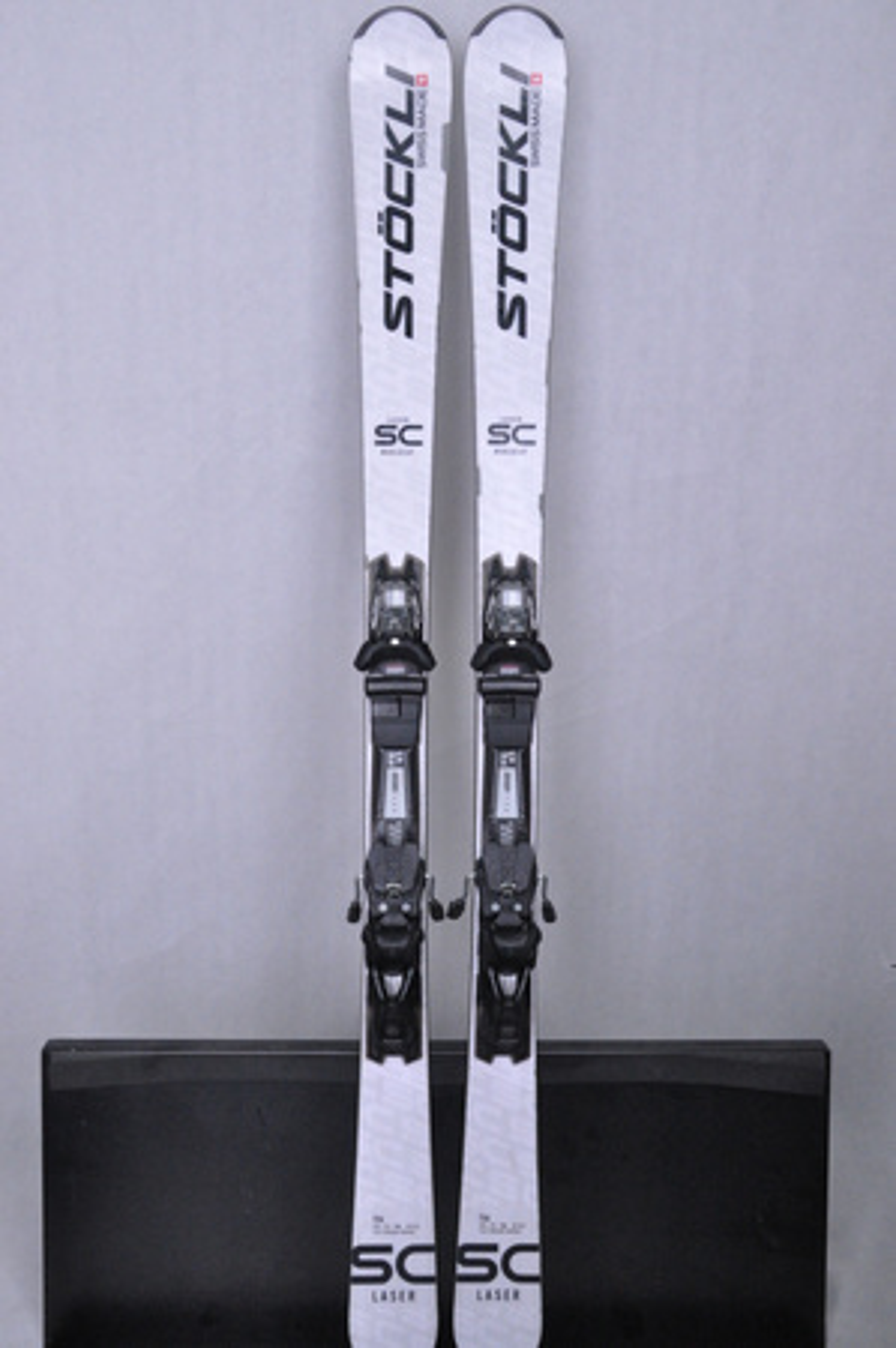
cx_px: 448
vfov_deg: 53.2
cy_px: 674
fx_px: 1347
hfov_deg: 36.8
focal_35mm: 36
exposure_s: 1/125
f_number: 8
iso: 3200
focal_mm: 24
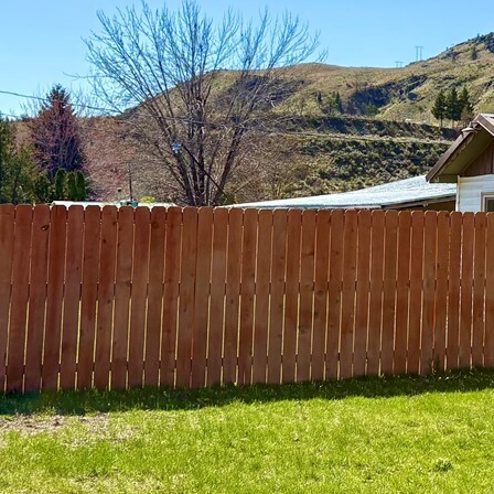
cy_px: 99
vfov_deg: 20.9
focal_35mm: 82
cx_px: 654
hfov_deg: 19.4
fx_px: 1324
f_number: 1.6
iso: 50
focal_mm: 5.96
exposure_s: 1/4065
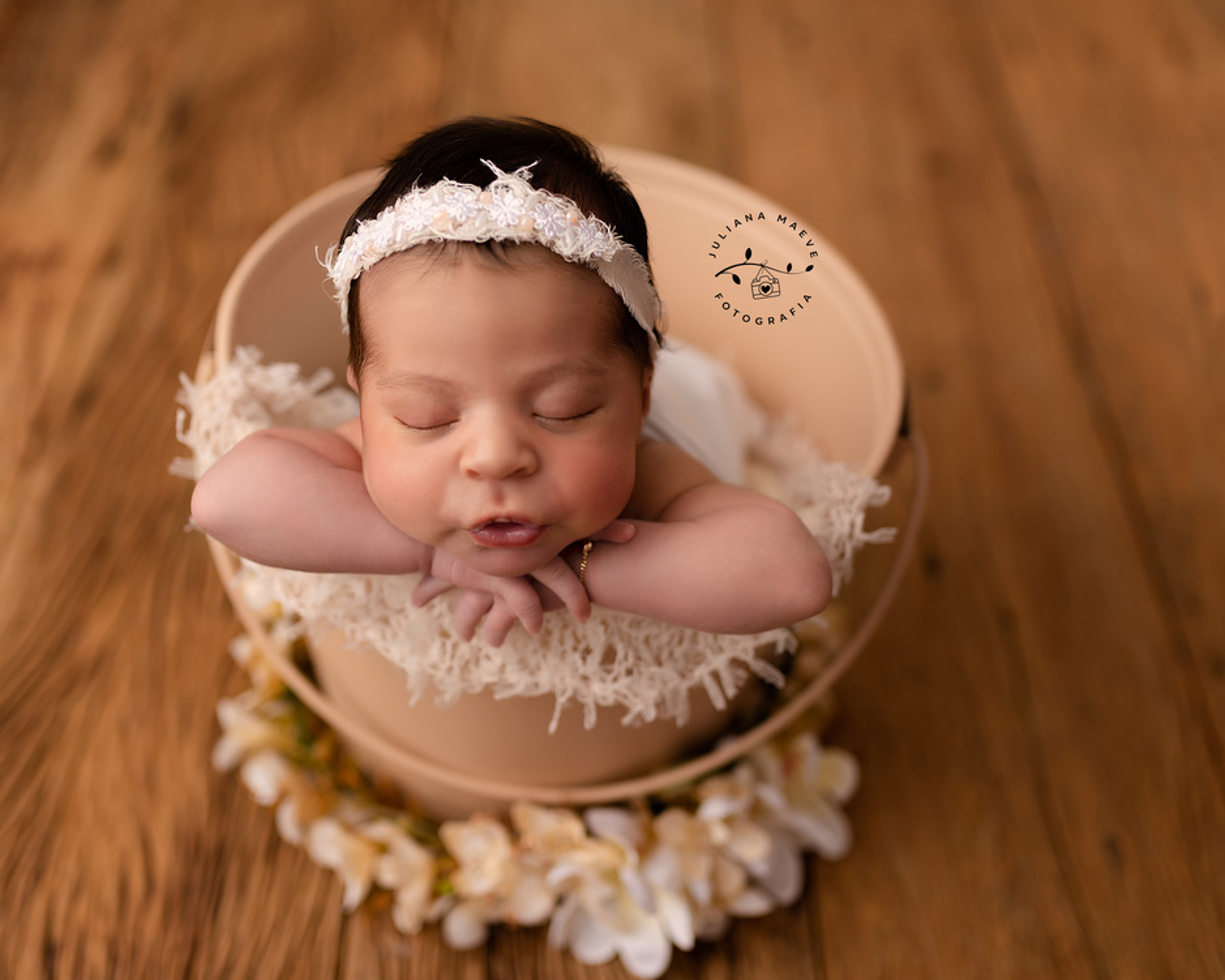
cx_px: 553
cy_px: 497
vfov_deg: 35.7
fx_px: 1523
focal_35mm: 42
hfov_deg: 43.8
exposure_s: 1/200
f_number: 2
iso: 100
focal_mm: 35
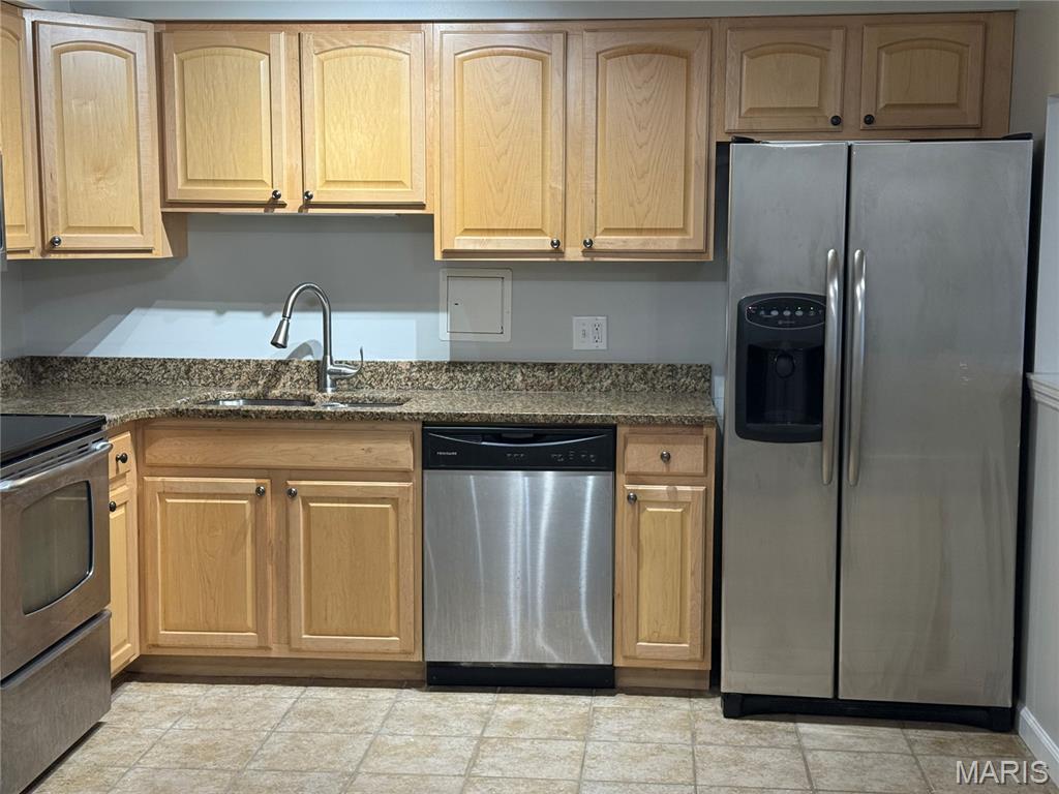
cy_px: 397
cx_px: 530
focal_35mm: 48
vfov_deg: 30.3
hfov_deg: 39.7
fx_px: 1468
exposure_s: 1/60
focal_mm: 6.76
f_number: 1.78
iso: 125
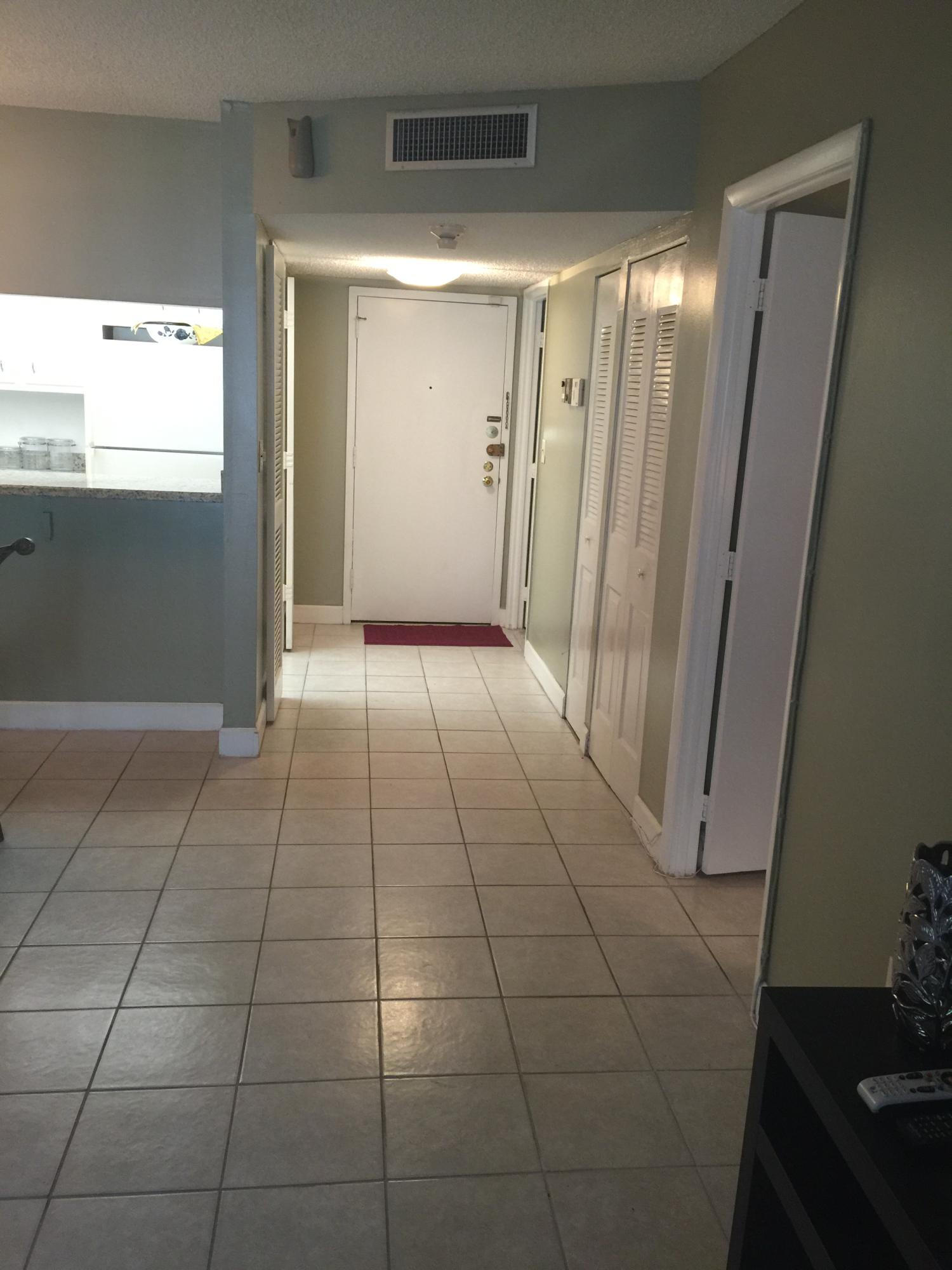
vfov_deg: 61.7
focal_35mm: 29
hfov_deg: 48.2
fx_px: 1063
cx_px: 476
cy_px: 635
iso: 80
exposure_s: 1/15
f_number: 2.2
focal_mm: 4.15
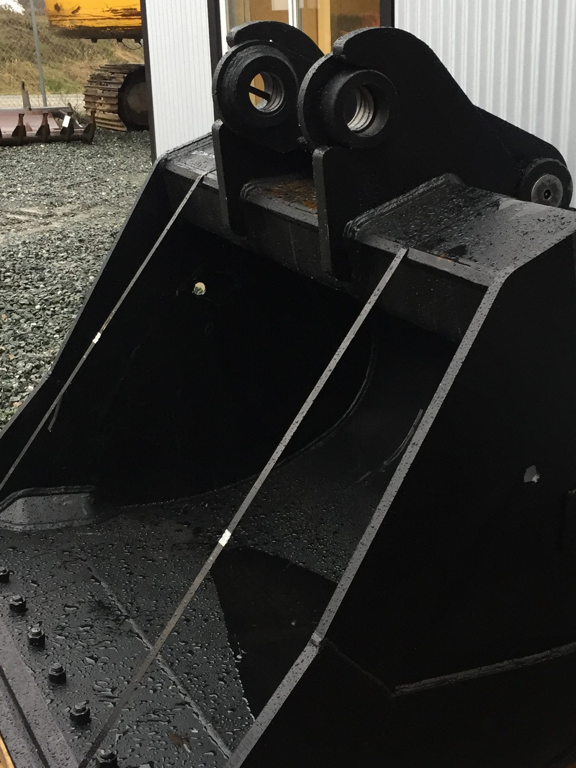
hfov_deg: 29.6
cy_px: 398
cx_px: 336
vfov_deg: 38.9
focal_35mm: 49
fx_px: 1087
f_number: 2.2
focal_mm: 4.15
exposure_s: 1/30
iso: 80
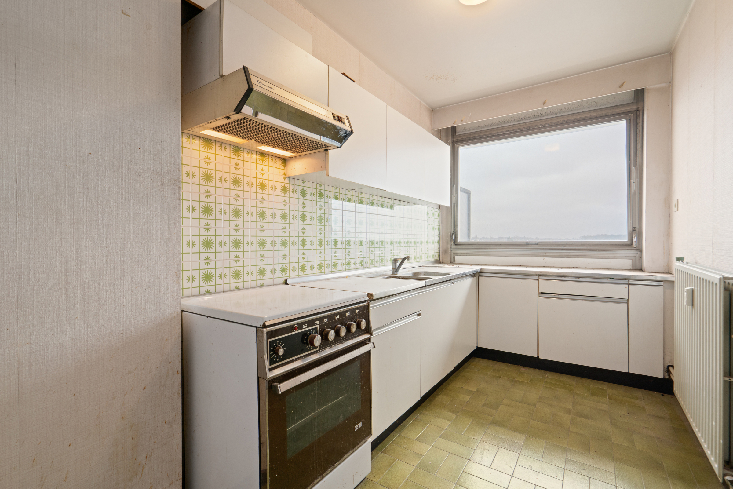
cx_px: 366
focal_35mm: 16
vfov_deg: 73.8
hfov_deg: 96.7
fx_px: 326
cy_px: 244
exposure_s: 1
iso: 250
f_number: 11
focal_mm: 16
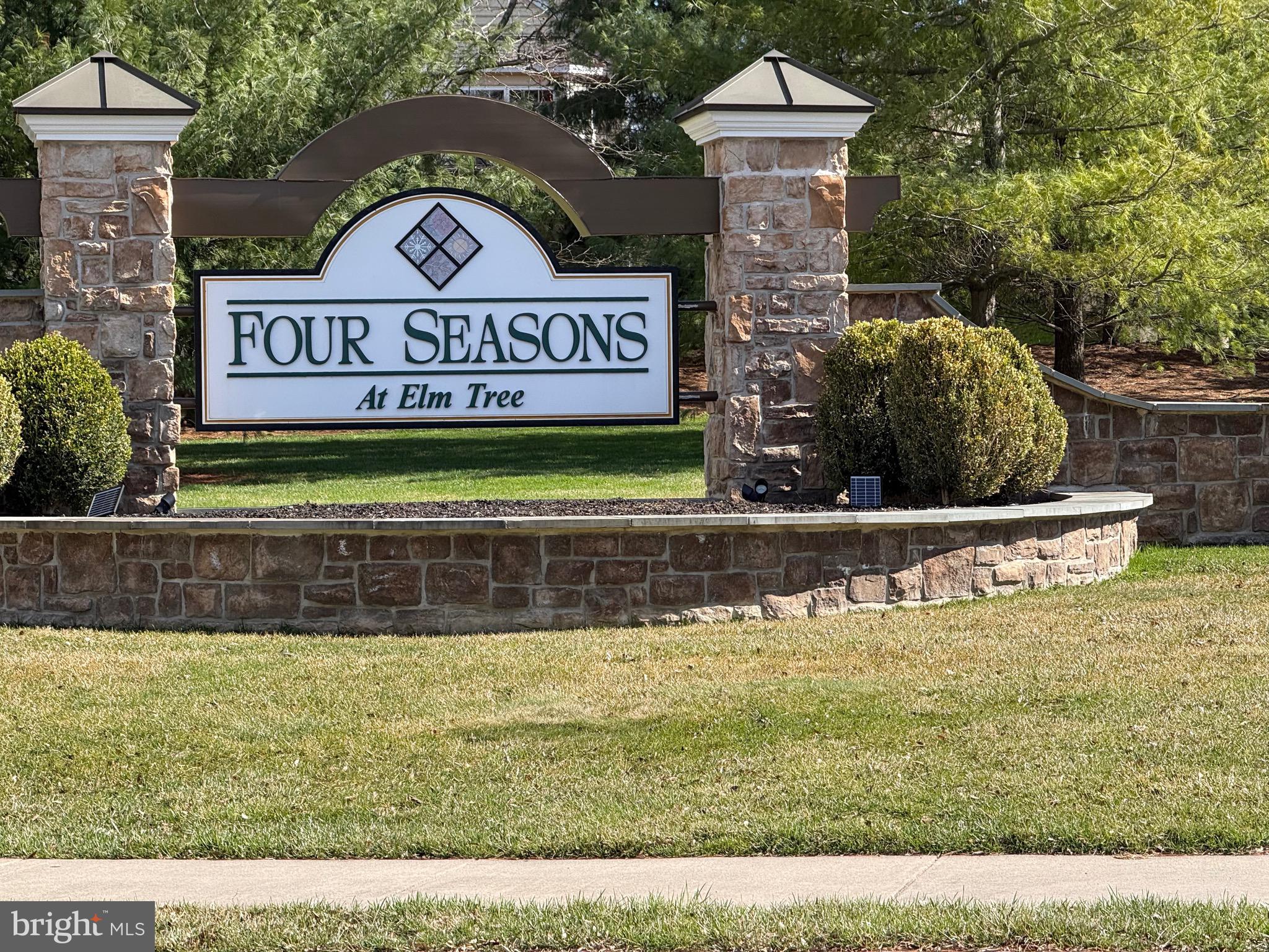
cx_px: 634
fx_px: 4399
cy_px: 476
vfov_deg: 12.3
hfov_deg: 16.4
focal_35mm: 120
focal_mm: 15.66
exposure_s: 1/533
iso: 64
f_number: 2.8
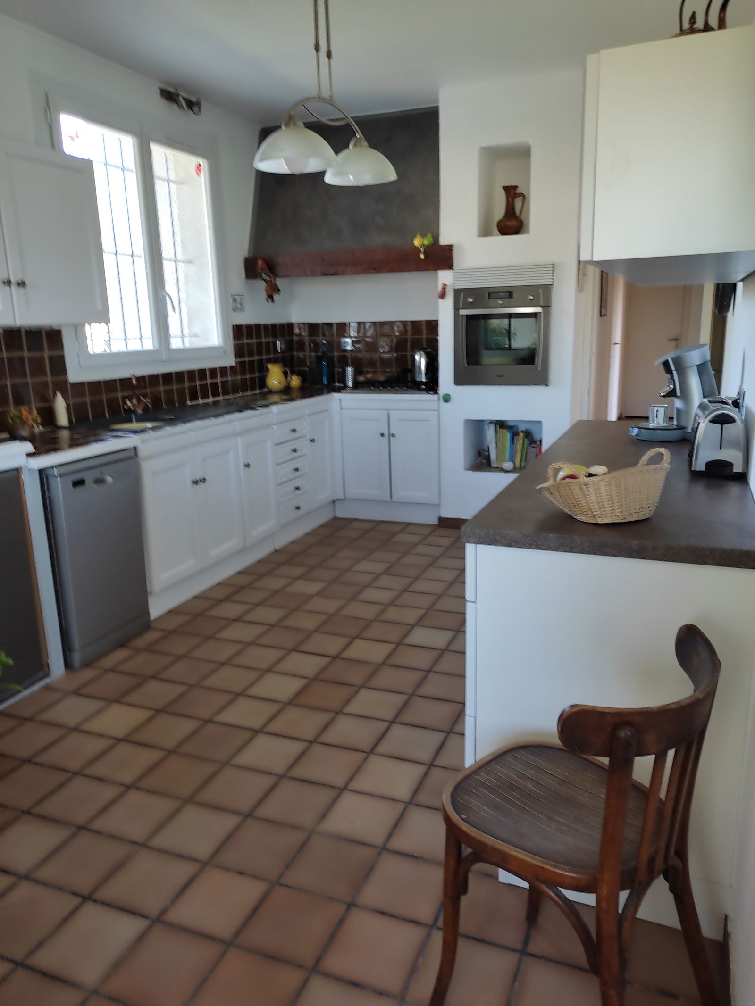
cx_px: 378
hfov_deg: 54.9
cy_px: 503
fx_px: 727
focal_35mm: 25
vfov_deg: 69.4
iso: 288
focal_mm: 4.7
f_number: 1.79
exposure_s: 1/33
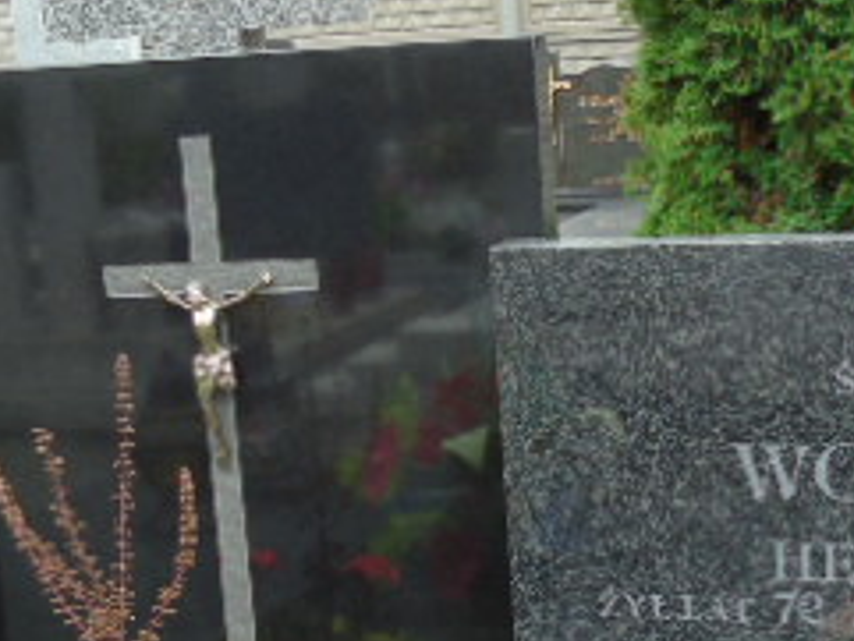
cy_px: 429
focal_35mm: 77
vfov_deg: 19.1
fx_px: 1901
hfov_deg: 25.3
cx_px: 390
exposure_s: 1/80
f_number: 3.6
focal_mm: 5.2
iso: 80
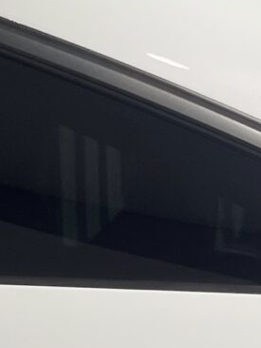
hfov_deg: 7.8
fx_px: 1812
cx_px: 574
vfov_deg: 10.1
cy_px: 720
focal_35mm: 180
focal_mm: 5.1
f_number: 1.6
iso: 50
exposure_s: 1/121
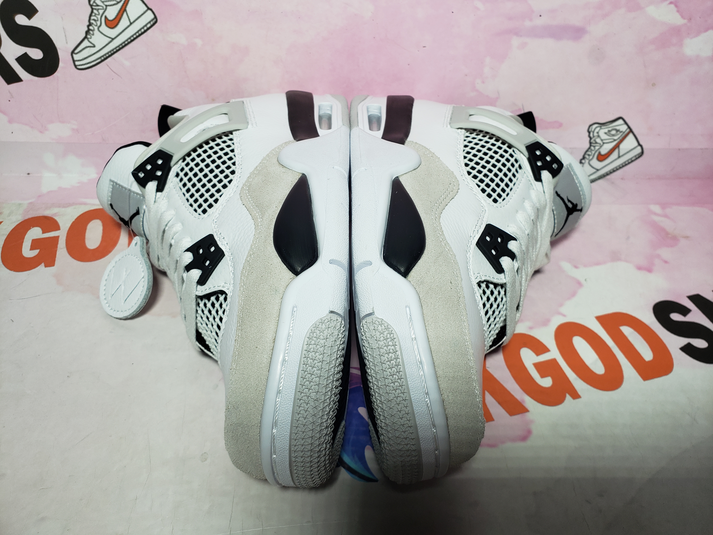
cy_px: 268
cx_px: 356
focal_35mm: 26
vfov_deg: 53.1
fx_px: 536
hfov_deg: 67.3
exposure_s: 1/229
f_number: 2.4
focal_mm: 4.3
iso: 50
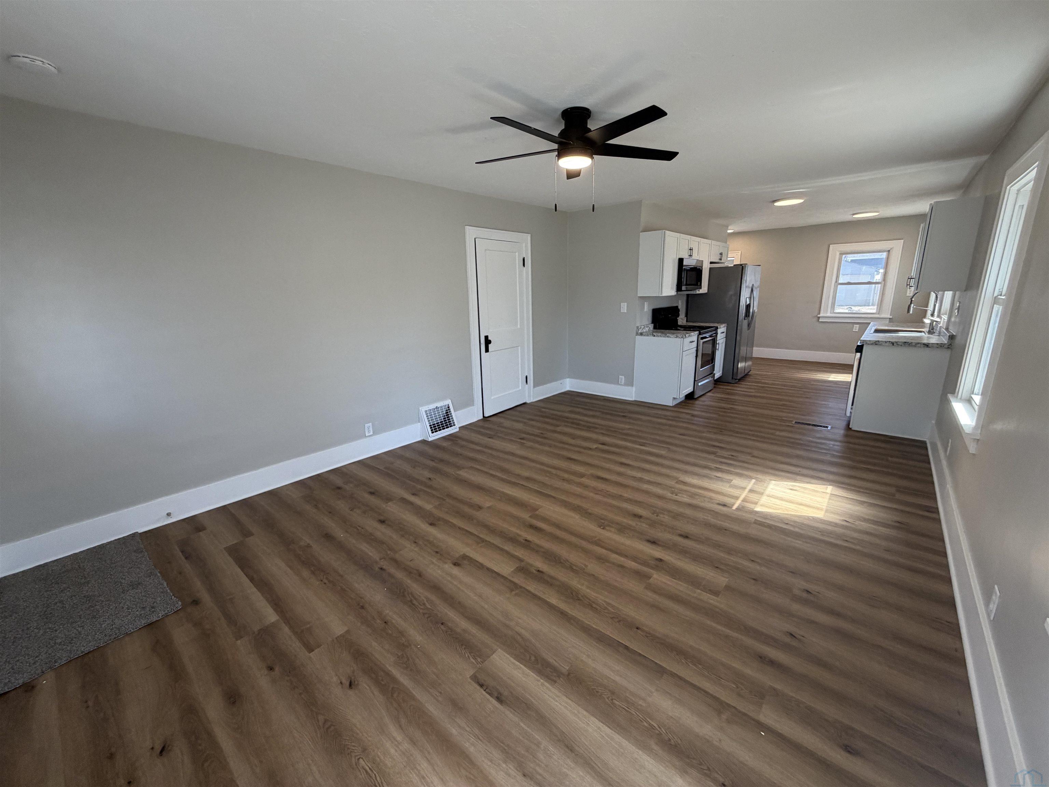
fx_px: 424
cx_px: 524
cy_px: 394
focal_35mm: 14
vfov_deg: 85.7
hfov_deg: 102.1
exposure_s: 1/120
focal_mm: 2.22
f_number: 2.2
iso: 160
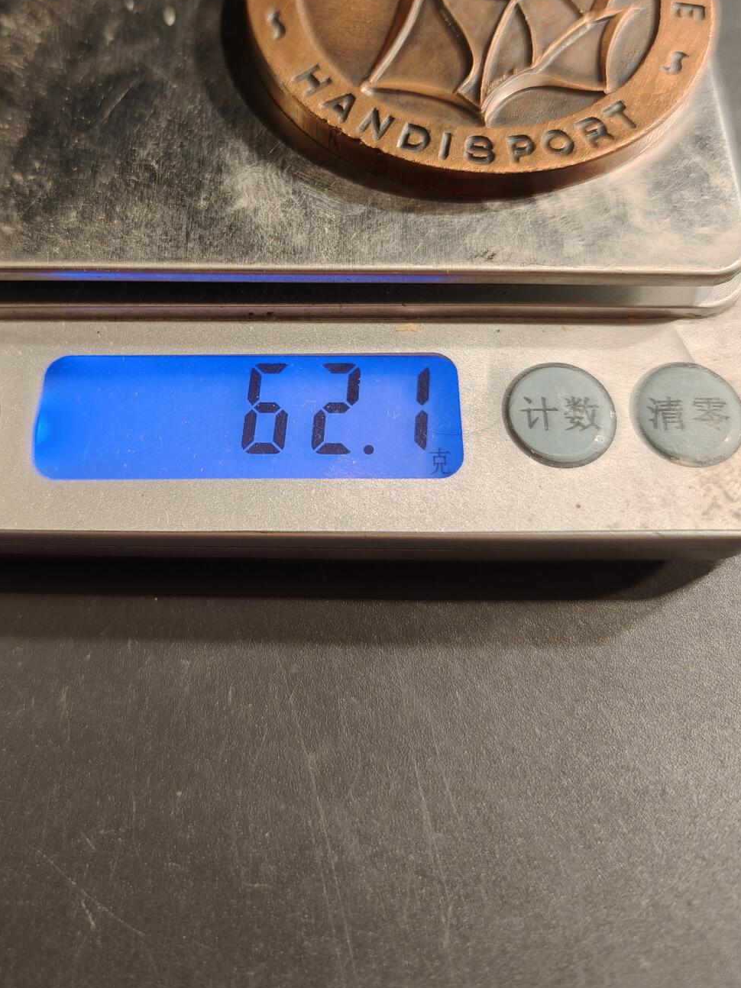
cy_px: 359
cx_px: 282
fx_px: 914
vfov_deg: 56.0
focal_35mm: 32
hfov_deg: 43.8
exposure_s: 1/100
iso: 160
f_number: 1.6
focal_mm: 6.06
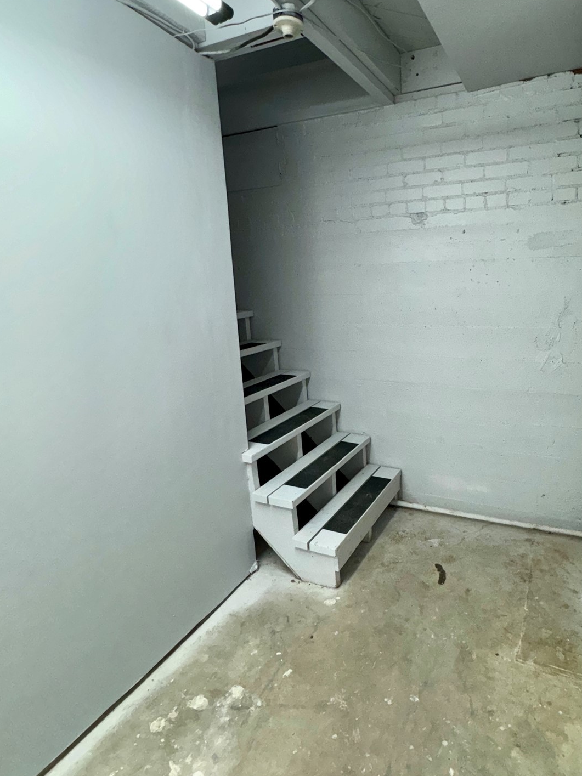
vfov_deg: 84.6
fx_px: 426
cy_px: 370
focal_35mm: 19
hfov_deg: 67.1
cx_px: 380
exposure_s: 1/120
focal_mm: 2.22
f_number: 2.2
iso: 200
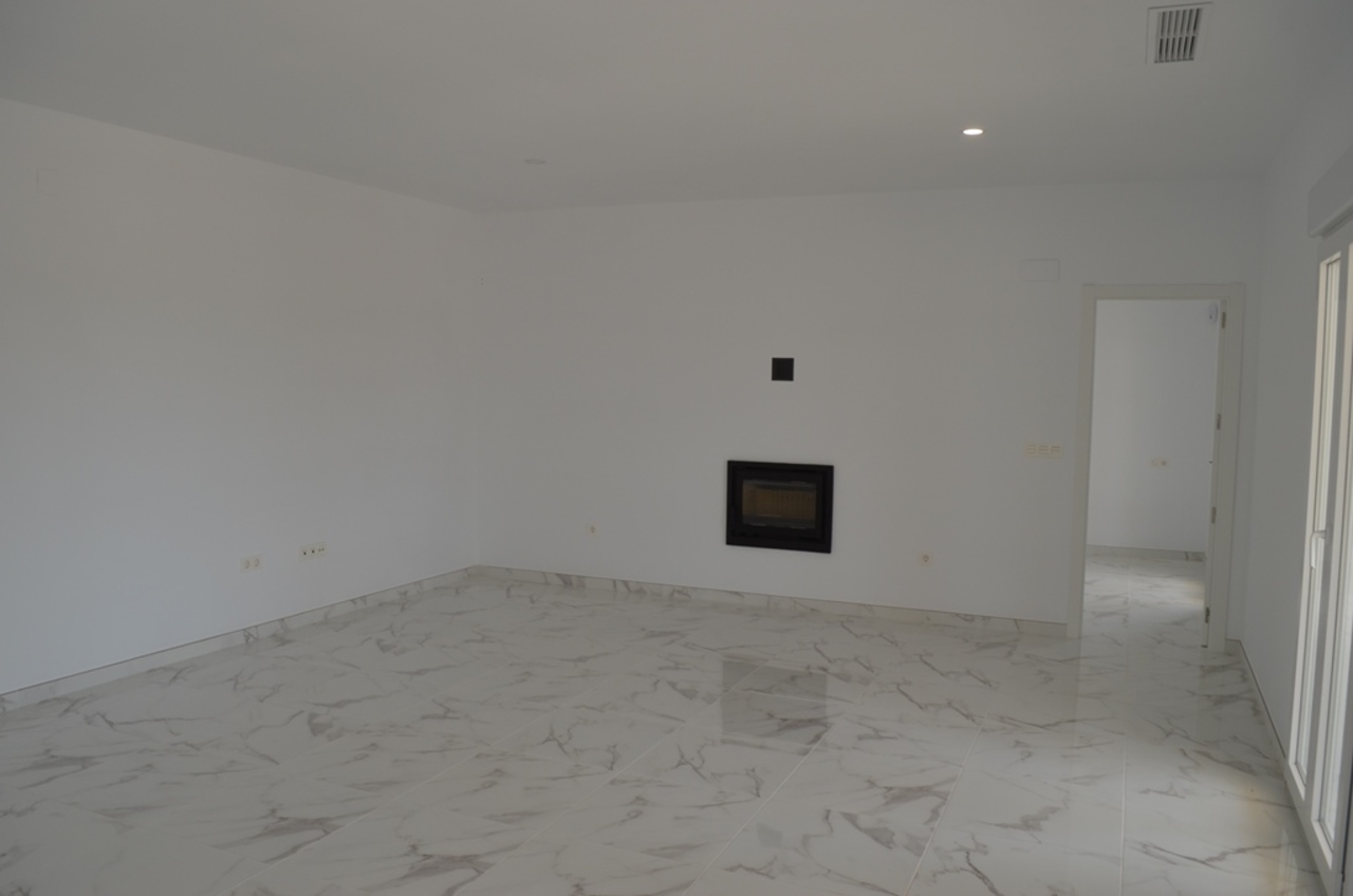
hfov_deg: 67.5
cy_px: 448
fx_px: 1013
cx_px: 676
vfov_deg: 47.7
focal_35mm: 27
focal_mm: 18
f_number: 6.3
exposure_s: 1/160
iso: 200
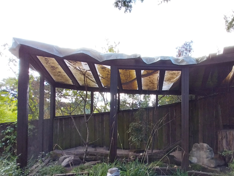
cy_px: 126
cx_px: 153
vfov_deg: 65.6
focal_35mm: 19
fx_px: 128
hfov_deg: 82.3
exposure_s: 1/100
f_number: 2.2
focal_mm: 1.13
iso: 80
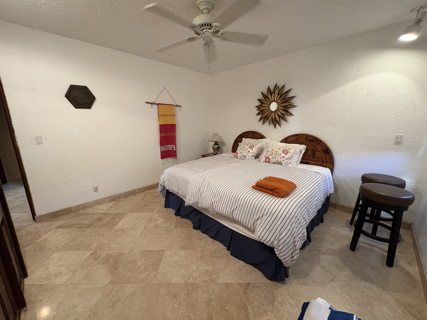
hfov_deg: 102.1
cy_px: 160
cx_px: 214
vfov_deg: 85.7
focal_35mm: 14
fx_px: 173
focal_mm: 2.22
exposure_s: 1/60
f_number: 2.2
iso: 320
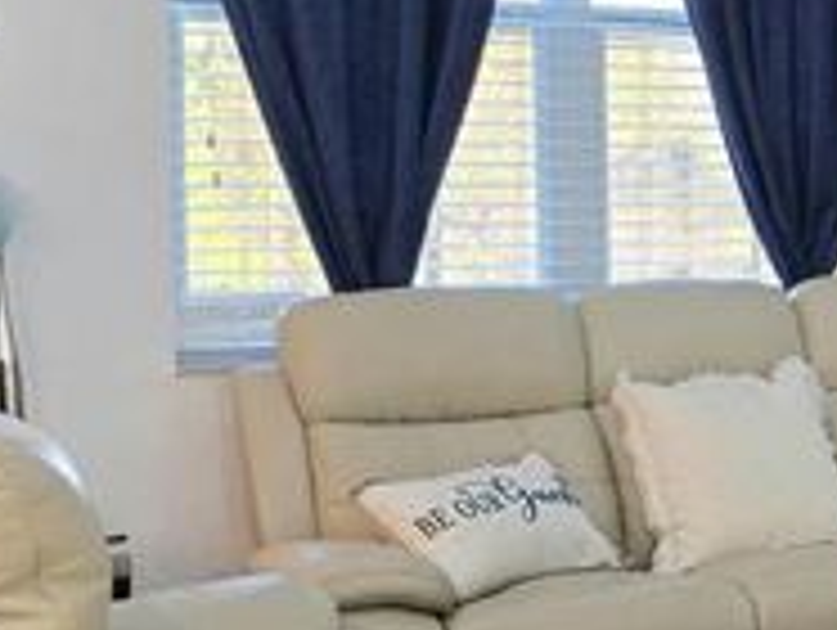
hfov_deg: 21.1
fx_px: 2106
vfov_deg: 17.0
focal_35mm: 87
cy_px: 279
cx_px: 979
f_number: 1.7
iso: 200
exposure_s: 1/120
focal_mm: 6.3
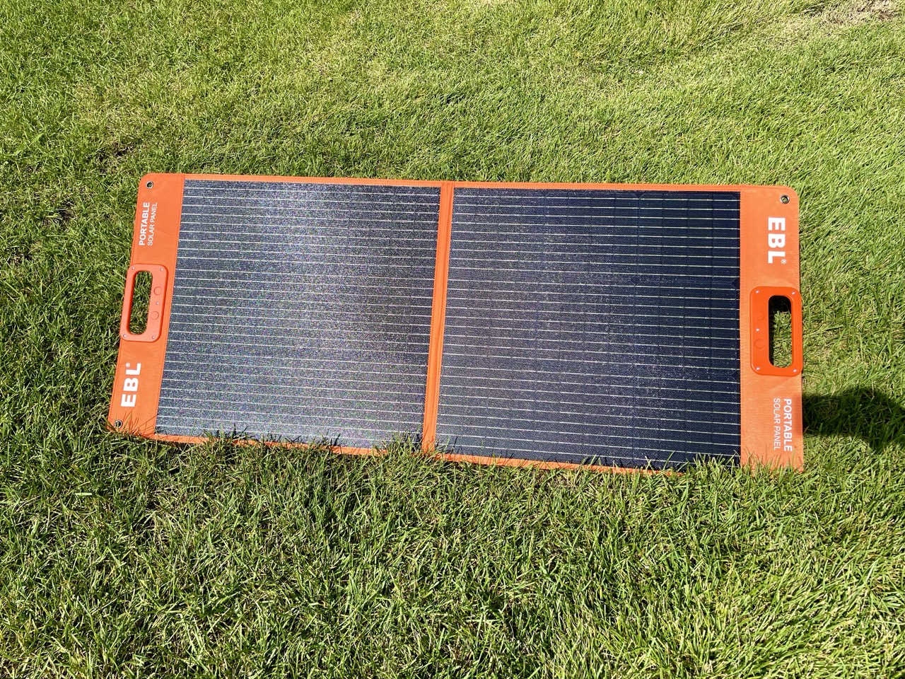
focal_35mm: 26
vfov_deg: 53.1
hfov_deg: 67.3
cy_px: 340
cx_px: 452
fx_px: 680
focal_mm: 4.2
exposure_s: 1/2959
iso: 32
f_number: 1.6
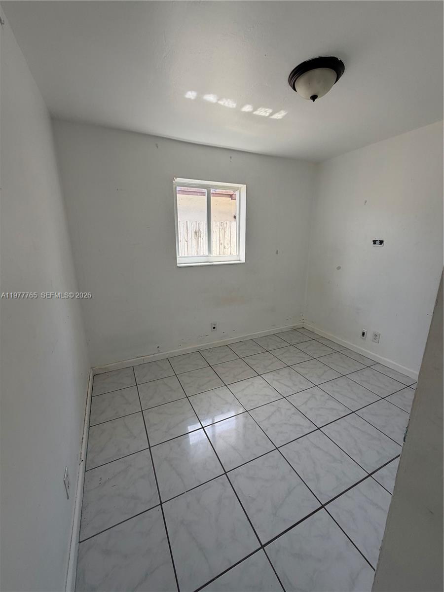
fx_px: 239
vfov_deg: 102.1
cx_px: 222
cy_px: 296
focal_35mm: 14
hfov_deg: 85.7
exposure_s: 1/121
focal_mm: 2.22
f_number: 2.2
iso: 64
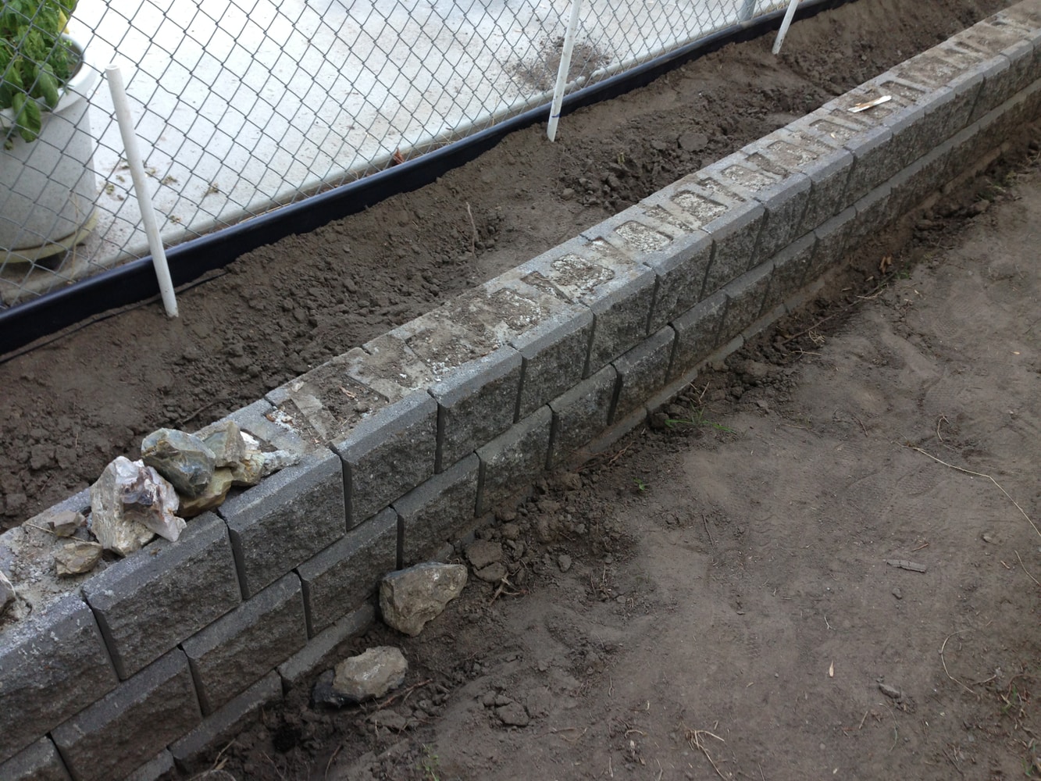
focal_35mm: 33
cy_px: 390
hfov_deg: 55.3
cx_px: 520
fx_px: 992
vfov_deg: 43.0
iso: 64
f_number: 2.4
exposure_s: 1/40
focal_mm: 4.13
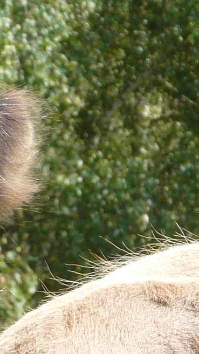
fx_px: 6107
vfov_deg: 3.3
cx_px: -139
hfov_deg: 1.9
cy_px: 200
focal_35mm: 651
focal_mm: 25.3
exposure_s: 1/250
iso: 100
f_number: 5
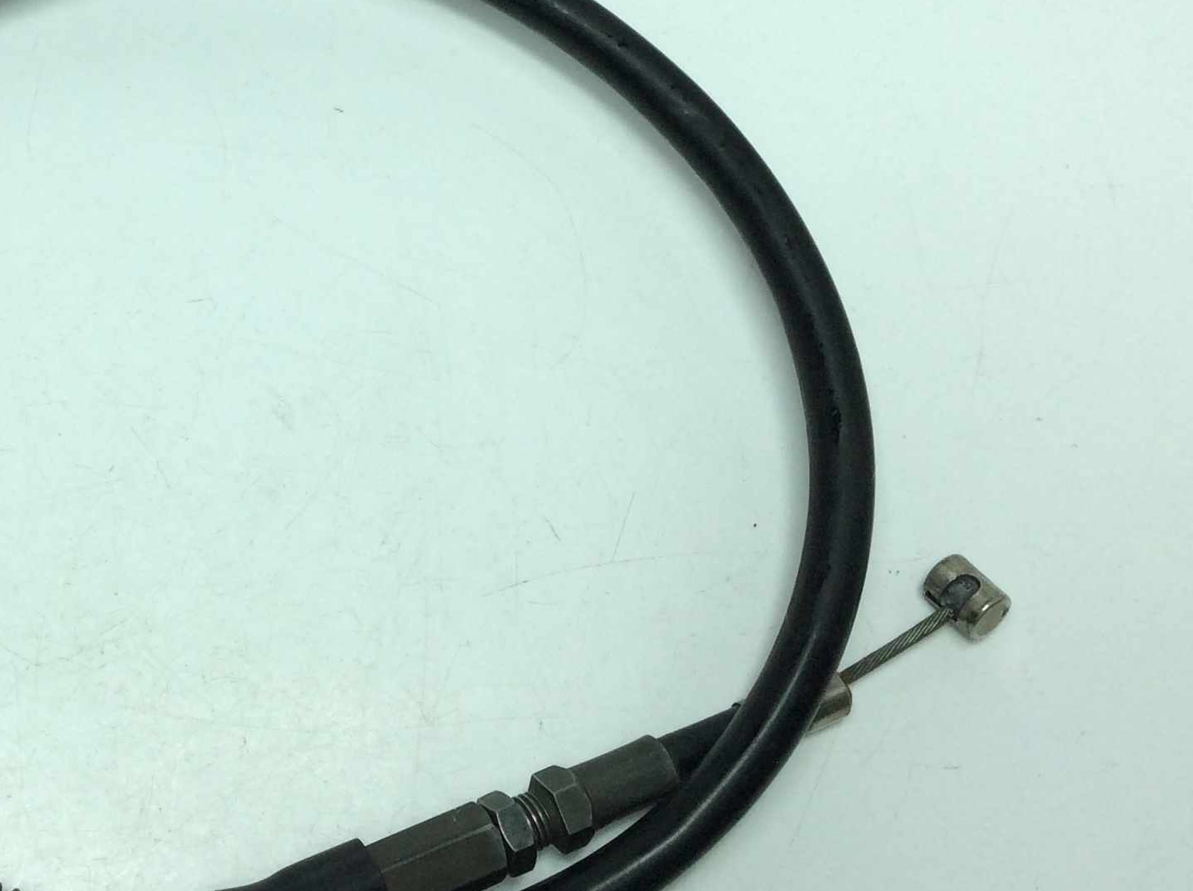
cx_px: 225
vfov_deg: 25.0
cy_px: 269
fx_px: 1996
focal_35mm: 58
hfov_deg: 32.3
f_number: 2.4
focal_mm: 3.3
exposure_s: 1/566
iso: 32
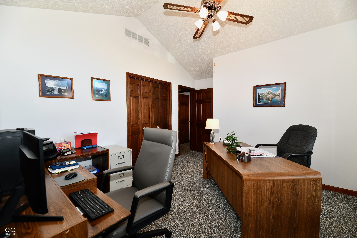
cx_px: 178
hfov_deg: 104.3
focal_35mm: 14
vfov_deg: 81.2
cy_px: 119
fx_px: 139
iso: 640
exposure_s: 1/60
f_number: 6.3
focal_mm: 14
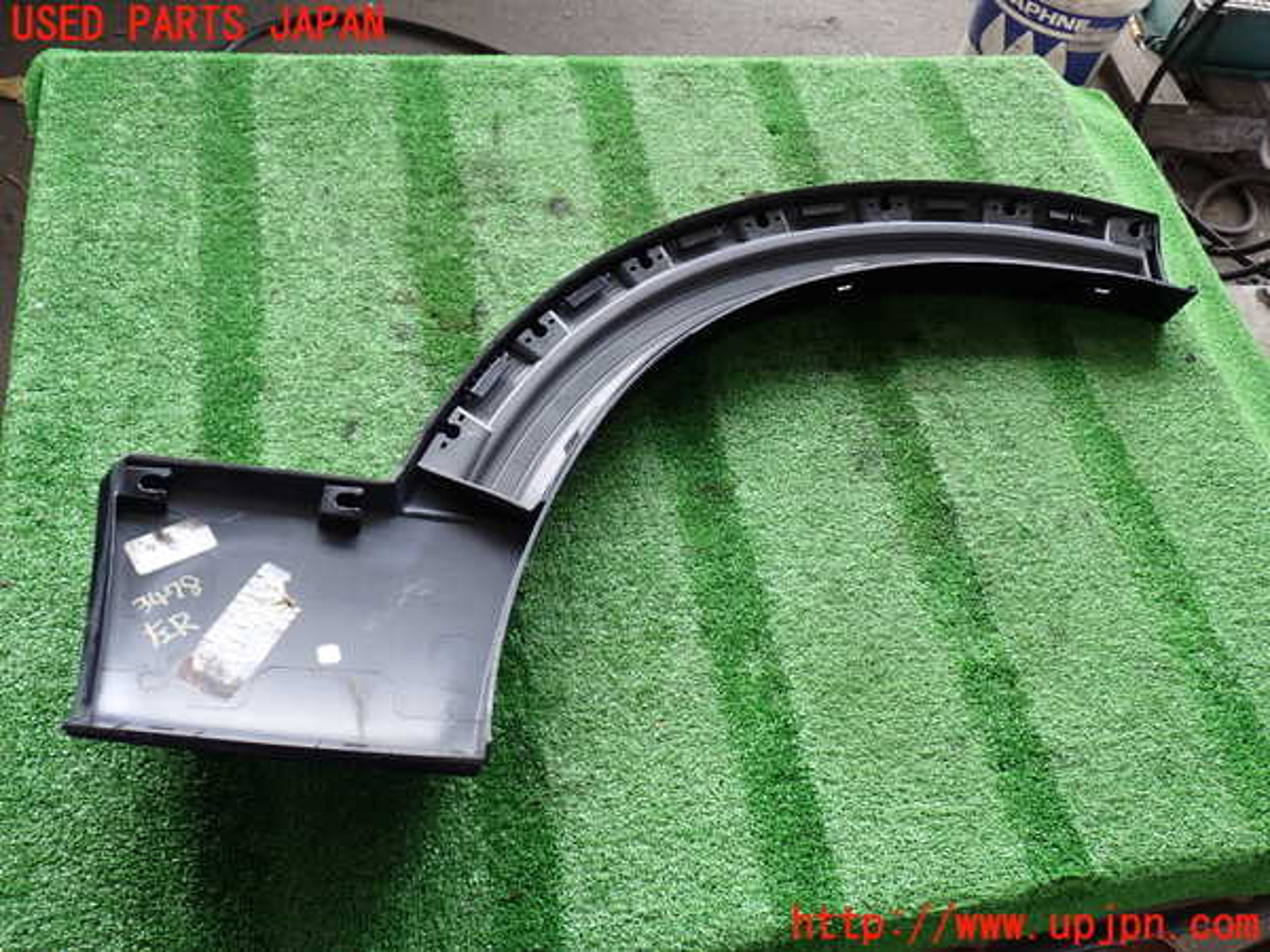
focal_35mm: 32
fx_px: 1174
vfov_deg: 44.2
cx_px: 635
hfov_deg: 56.8
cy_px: 476
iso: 200
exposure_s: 1/60
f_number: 2.4
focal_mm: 5.79
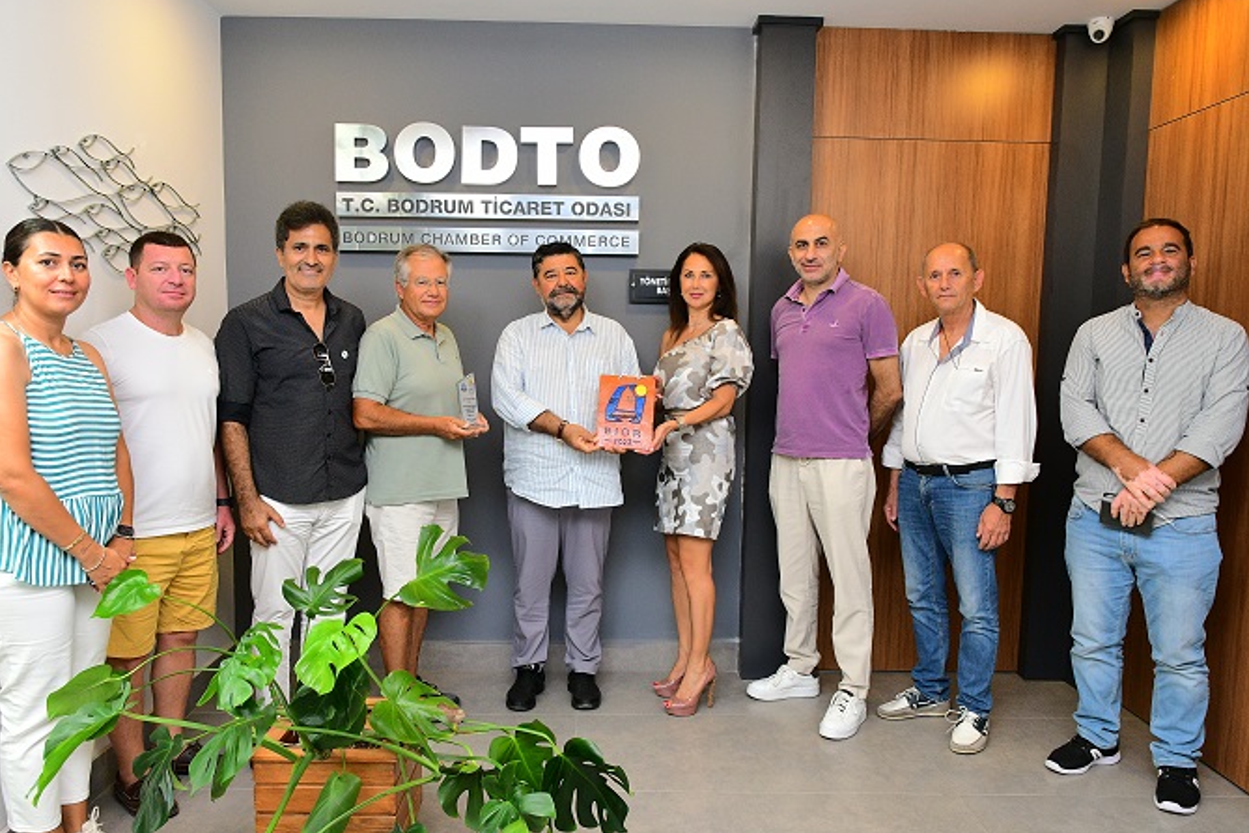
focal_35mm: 26
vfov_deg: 49.5
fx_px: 902
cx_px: 615
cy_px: 427
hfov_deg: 69.4
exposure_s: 1/125
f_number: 5
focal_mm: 16
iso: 1250
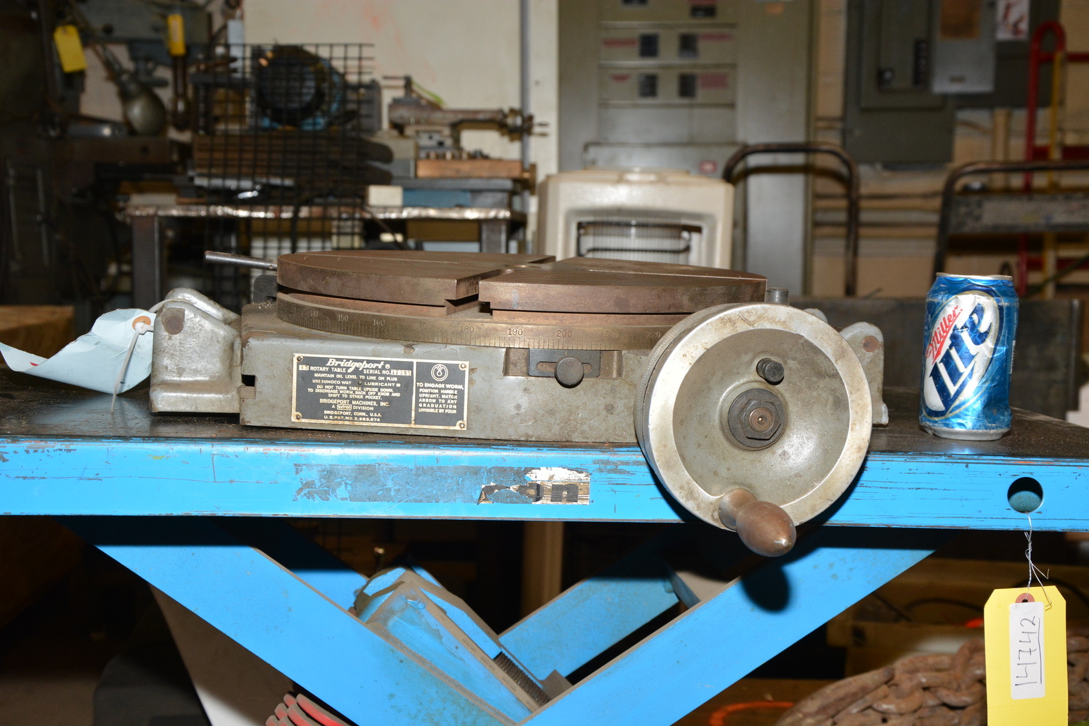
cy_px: 363
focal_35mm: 57
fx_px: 1724
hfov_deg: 35.0
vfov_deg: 23.8
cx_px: 544
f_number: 7.1
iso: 800
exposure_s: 1/60
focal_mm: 38
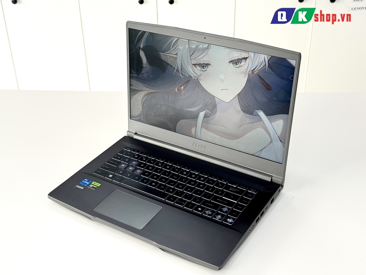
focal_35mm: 48
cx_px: 183
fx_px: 508
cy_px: 138
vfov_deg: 30.3
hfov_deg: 39.7
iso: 50
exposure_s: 1/157
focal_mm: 6.76
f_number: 1.78
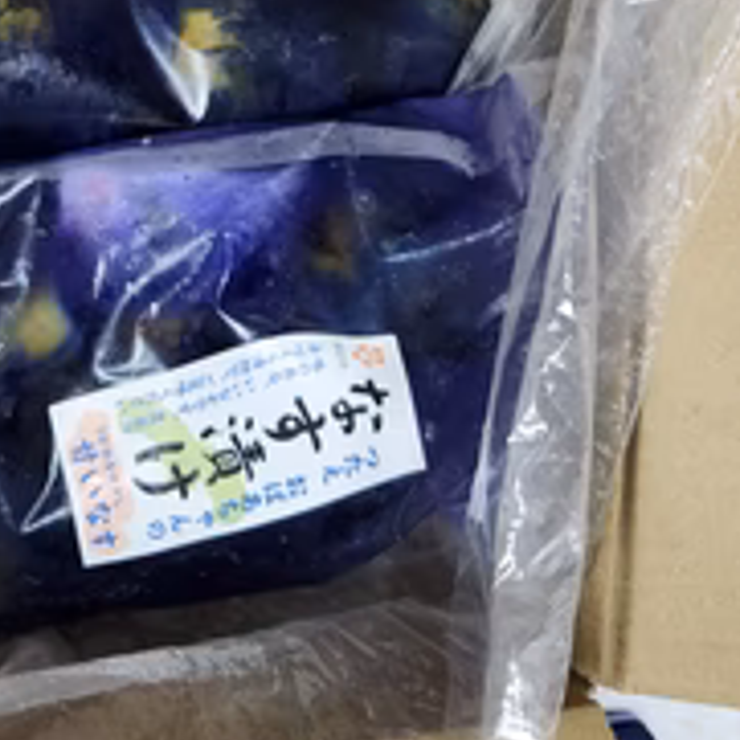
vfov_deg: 35.3
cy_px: 74
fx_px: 1088
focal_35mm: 45
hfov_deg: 36.5
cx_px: 172
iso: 50
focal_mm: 5.4
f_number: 1.8
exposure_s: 1/50
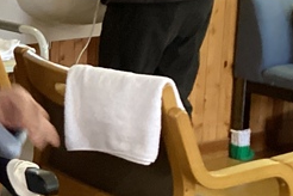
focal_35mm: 131
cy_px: 72
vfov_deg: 10.5
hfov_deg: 14.0
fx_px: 1066
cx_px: -229
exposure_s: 1/40
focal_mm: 3.3
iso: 320
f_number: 2.4
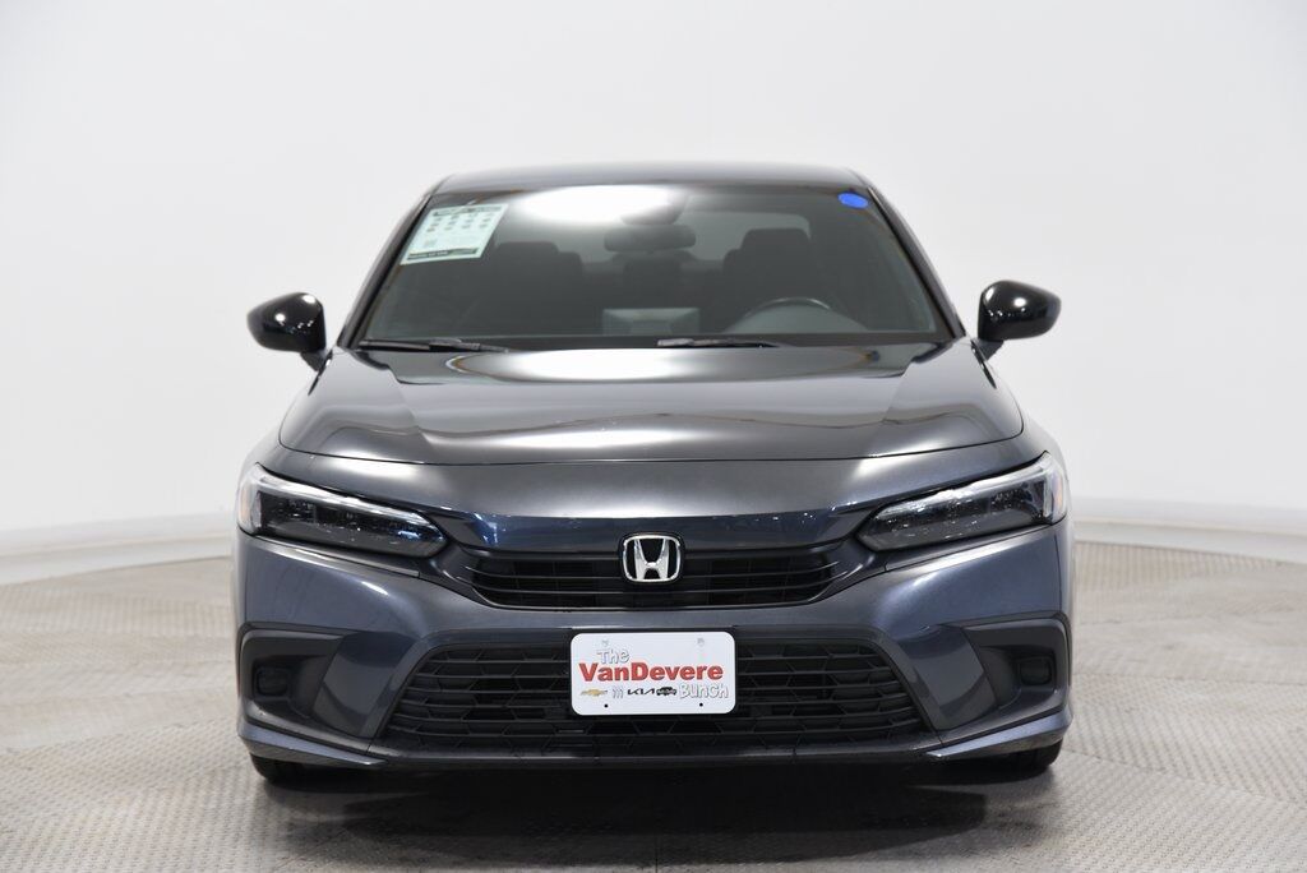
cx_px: 654
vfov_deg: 19.5
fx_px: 2543
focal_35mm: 70
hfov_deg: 28.8
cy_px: 436
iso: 1600
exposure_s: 1/80
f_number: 4.5
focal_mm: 70
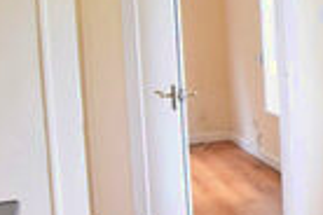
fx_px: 682
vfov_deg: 17.9
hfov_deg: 21.5
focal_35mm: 76
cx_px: 510
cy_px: 83
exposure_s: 1/10
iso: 640
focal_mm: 10
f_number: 9
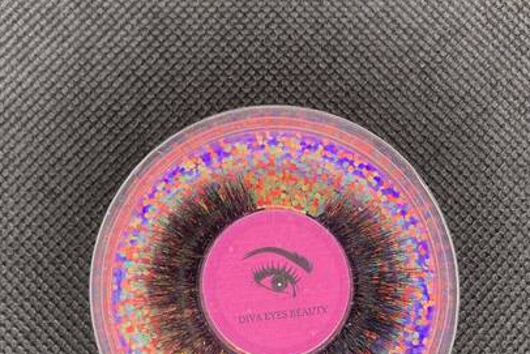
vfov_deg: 30.9
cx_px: 266
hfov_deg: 45.4
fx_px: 633
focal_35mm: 43
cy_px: 242
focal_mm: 3.99
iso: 80
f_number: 1.8
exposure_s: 1/79
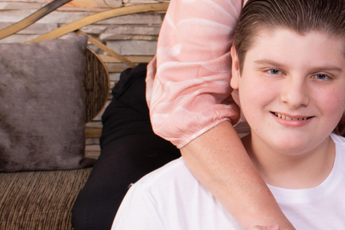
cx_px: 426
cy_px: 52
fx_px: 1669
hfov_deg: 11.5
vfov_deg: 7.9
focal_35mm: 174
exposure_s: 1/125
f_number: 6.3
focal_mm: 42
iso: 100
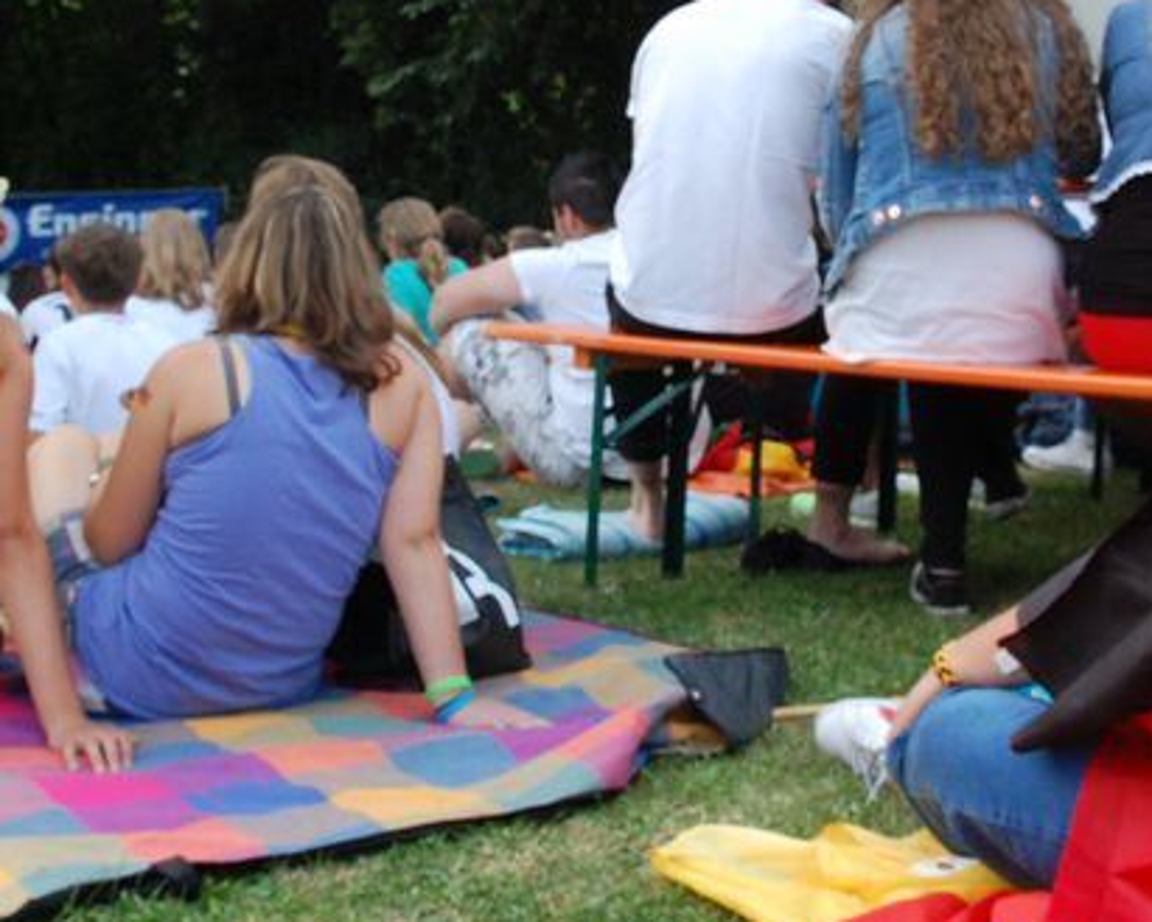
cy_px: 279
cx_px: 639
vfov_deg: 26.0
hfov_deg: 32.4
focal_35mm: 58
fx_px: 1983
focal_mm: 17
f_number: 9
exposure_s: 1/320
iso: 800
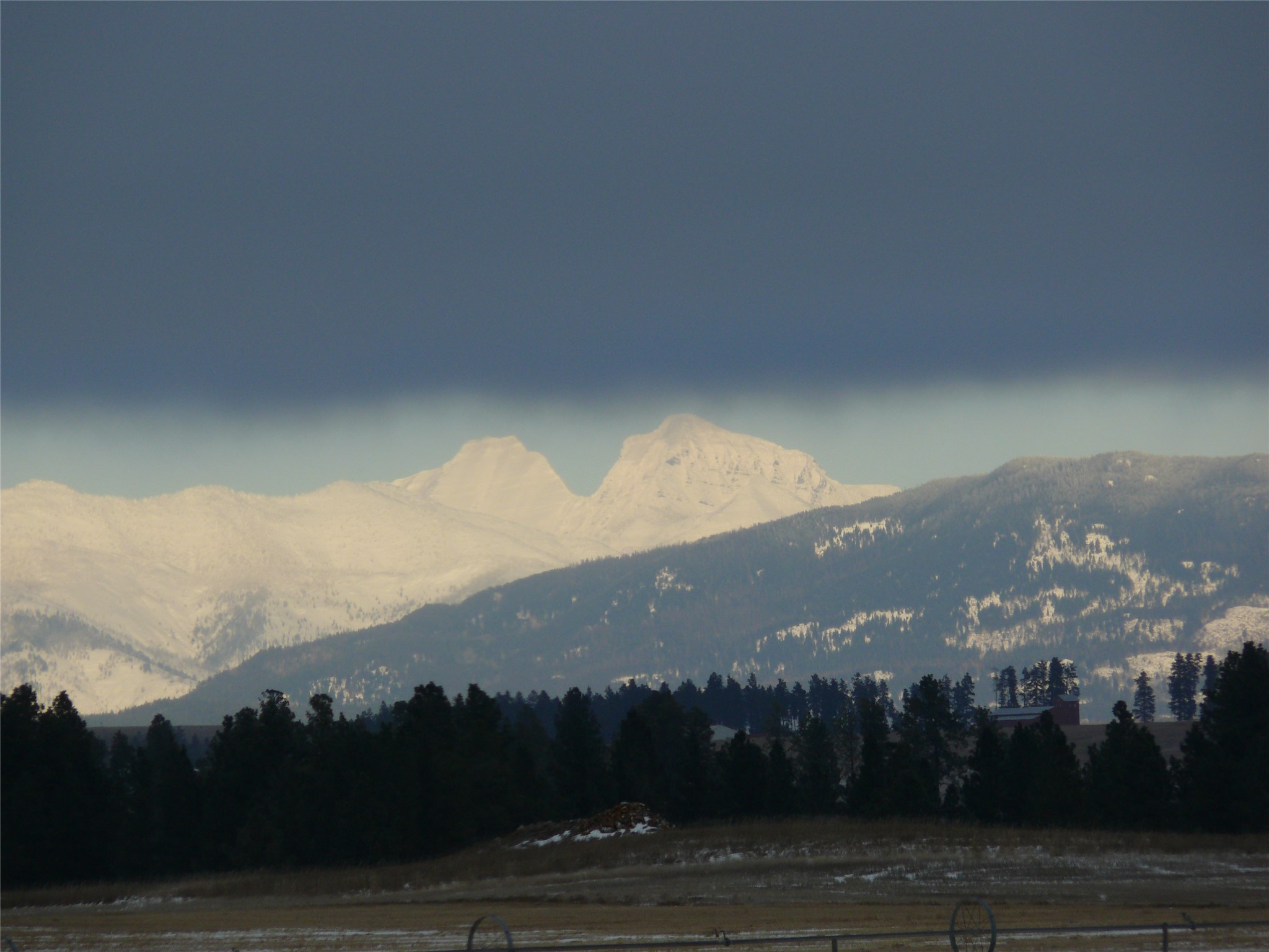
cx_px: 634
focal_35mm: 420
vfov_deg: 3.5
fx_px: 15397
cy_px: 476
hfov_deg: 4.7
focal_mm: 88.8
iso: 100
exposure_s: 1/400
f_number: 5.6
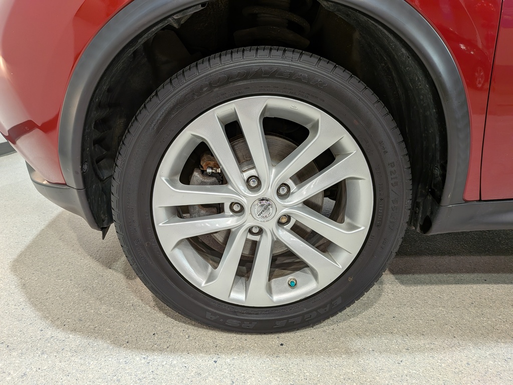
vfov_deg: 56.8
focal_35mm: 24
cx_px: 256
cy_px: 192
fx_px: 356
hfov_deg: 71.6
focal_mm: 4.53
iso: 30
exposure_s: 1/200
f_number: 1.7
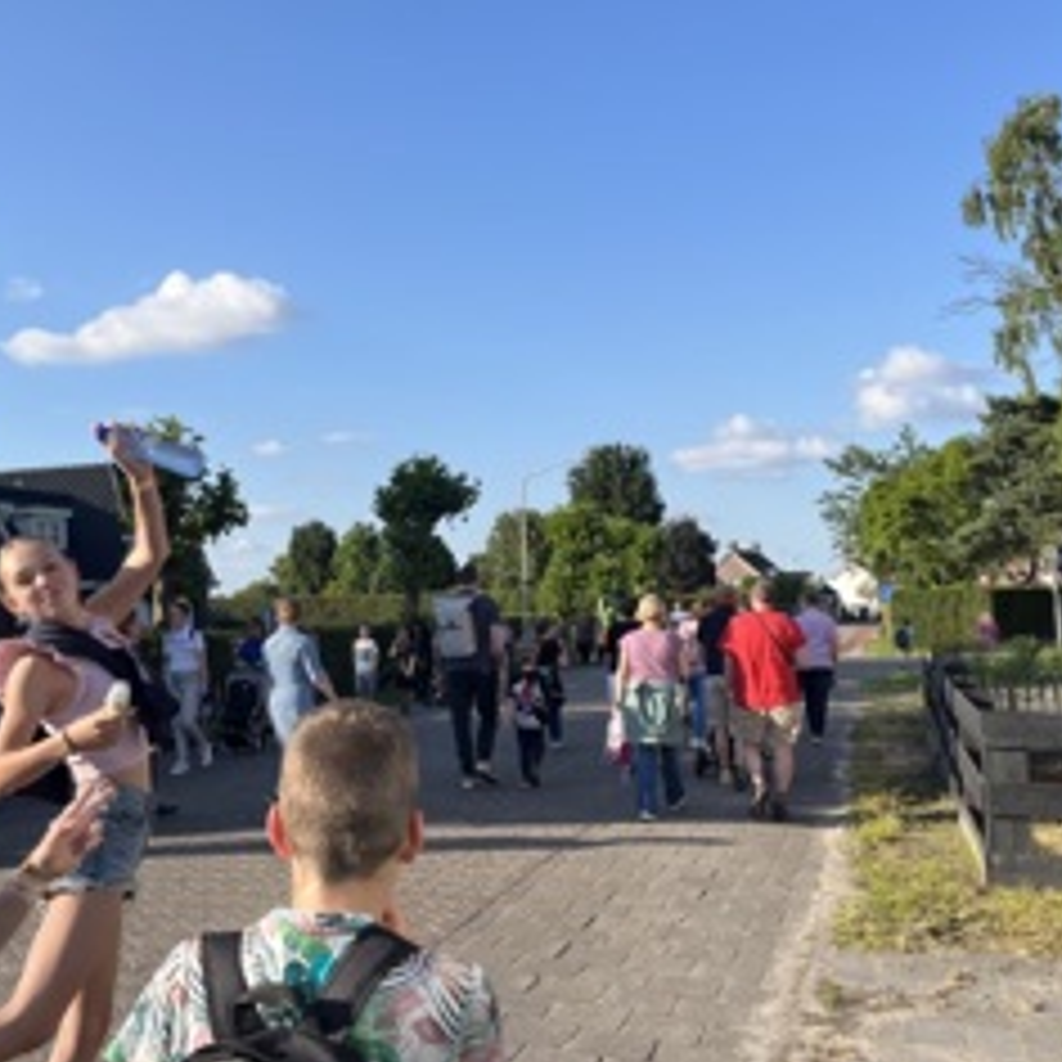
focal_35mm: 39
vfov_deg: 42.8
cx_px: 333
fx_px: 1354
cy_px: 585
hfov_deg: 42.1
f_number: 1.6
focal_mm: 5.1
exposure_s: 1/1832
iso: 50
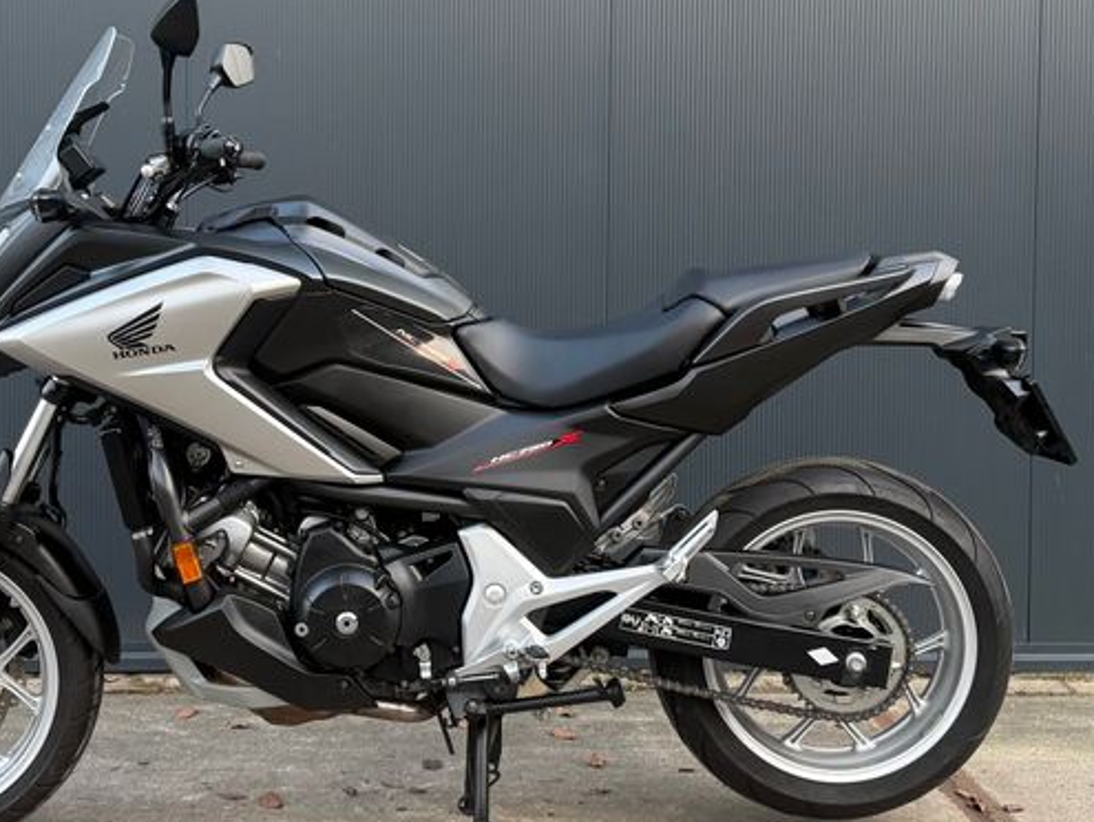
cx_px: 413
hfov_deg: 57.6
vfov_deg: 45.5
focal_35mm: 31
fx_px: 980
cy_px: 380
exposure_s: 1/121
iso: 200
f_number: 1.78
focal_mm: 6.76
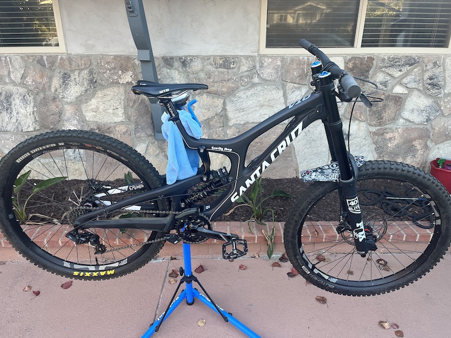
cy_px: 169
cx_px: 226
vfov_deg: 53.1
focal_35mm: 26
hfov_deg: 67.3
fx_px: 339
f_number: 1.6
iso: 64
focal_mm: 5.1
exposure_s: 1/121
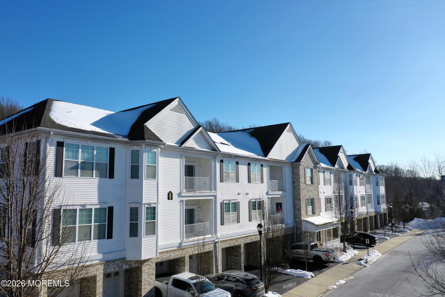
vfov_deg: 46.4
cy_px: 148
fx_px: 346
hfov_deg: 65.5
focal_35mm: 28
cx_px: 222
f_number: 6.3
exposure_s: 1/800
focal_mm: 10.26
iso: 100
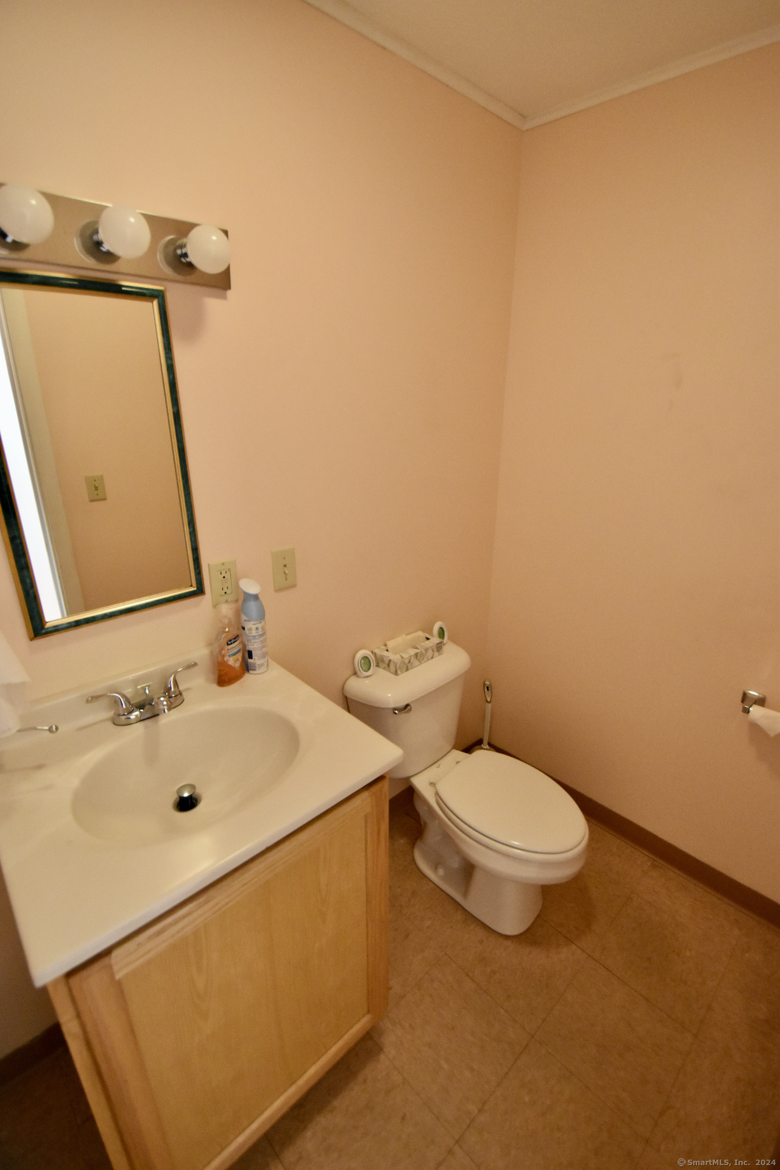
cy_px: 585
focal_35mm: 15
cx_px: 390
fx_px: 487
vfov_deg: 100.4
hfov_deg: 77.3
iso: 2800
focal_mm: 10
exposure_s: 1/60
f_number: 3.5
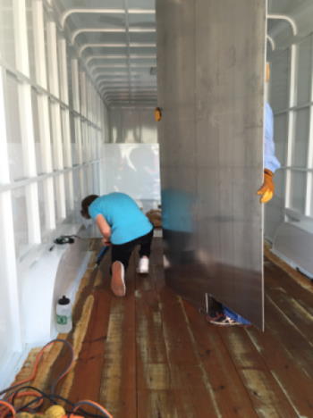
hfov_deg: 48.2
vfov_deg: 61.7
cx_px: 156
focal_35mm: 29
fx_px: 350
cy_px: 209
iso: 32
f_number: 2.2
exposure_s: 1/131
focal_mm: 4.15
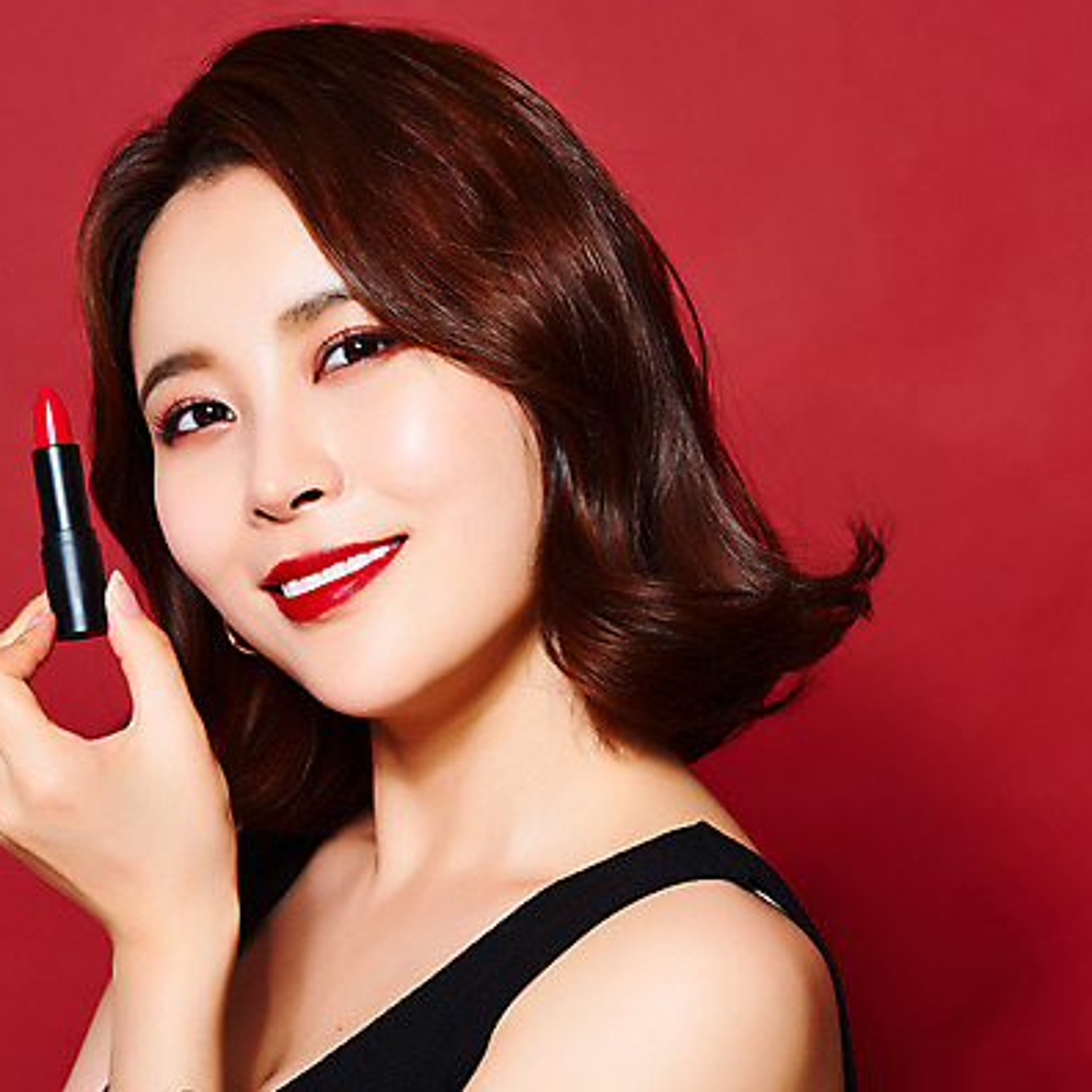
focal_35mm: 135
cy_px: 543
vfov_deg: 12.9
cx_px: 531
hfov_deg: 12.9
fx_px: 4818
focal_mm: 105
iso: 100
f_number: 16
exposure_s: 1/125
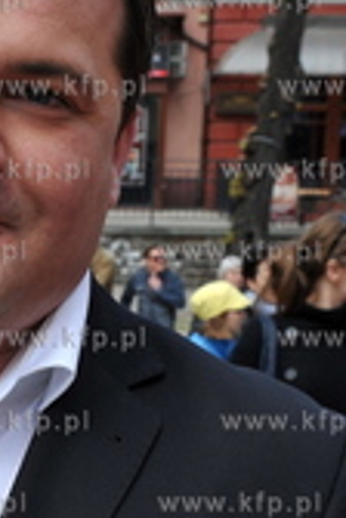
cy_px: 333
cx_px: -34
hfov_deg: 12.6
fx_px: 1542
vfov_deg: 19.1
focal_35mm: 107
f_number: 11
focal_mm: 45
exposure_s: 1/500
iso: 800
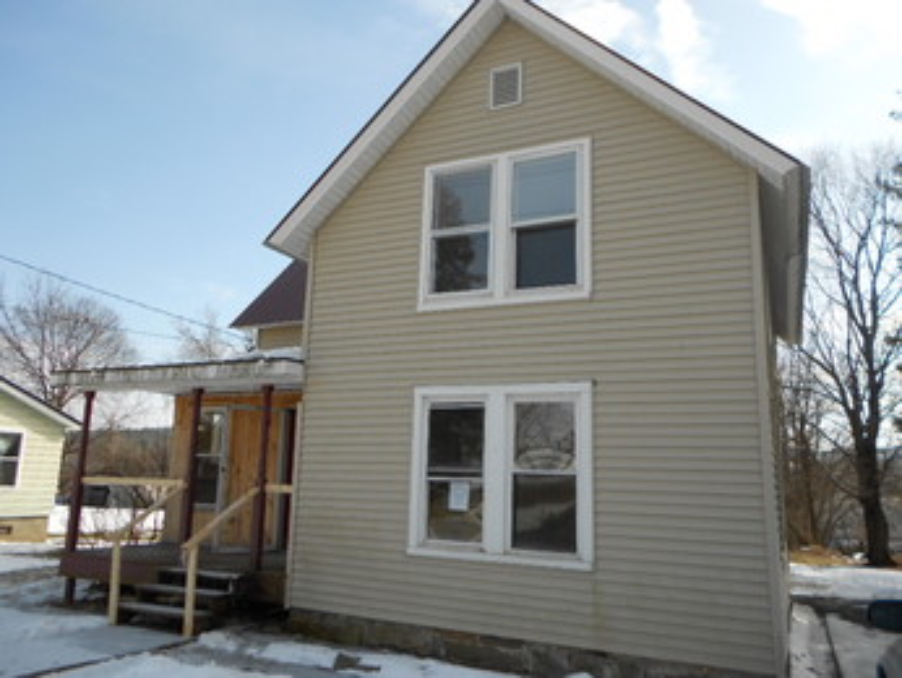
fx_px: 678
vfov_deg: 53.1
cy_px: 339
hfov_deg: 67.3
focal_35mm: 26
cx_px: 451
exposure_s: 1/640
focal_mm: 4.6
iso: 80
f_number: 3.2
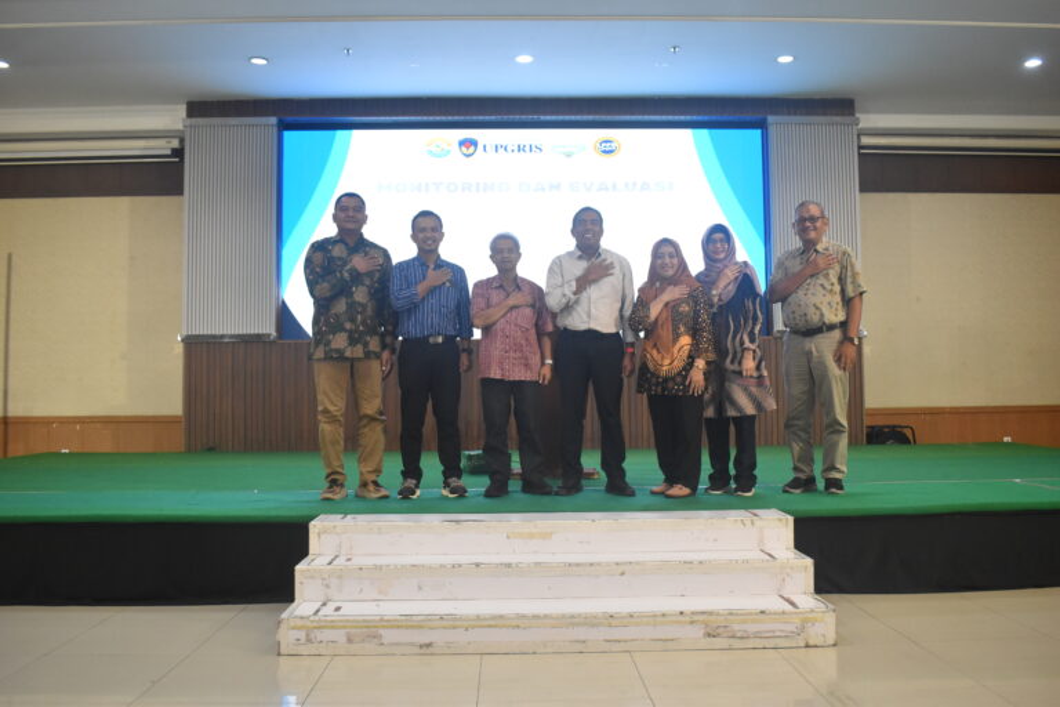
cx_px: 530
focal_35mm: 32
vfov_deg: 41.7
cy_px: 354
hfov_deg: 59.5
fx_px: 927
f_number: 4.5
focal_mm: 21
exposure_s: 1/80
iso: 2000
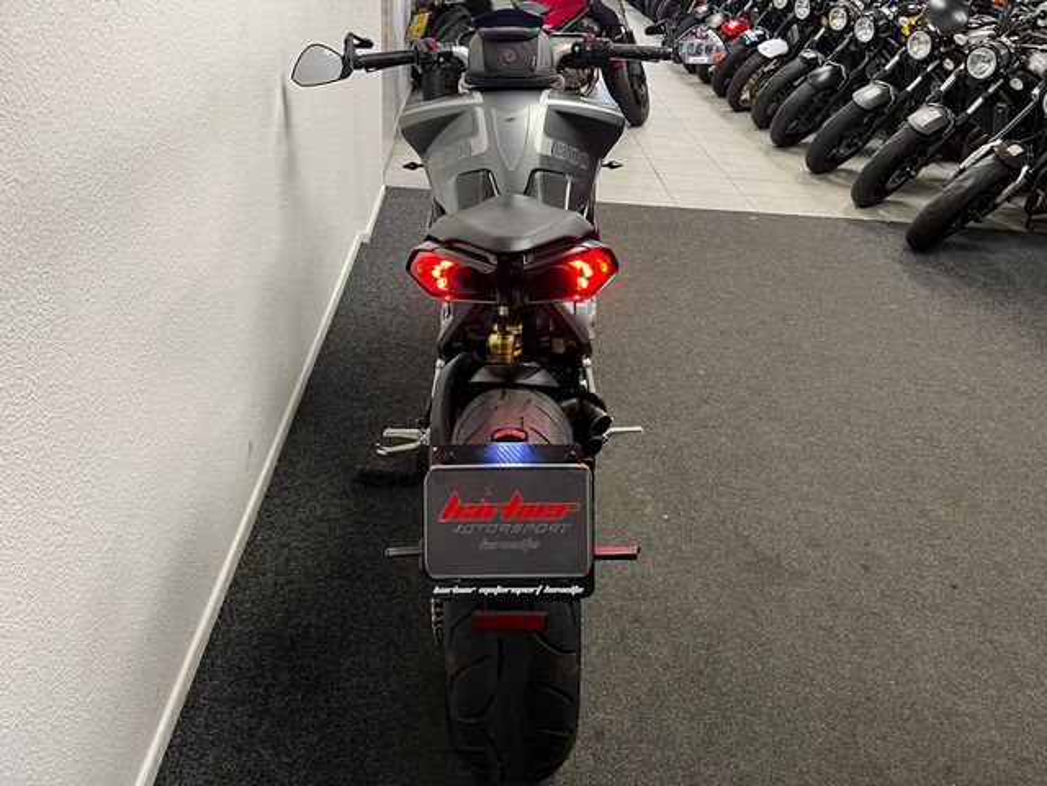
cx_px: 524
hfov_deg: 67.3
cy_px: 393
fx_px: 786
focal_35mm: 26
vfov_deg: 53.1
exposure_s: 1/50
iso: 125
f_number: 1.6
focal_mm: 5.1
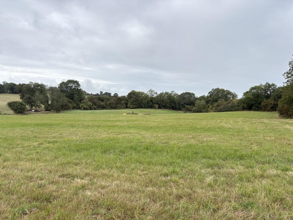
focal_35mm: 26
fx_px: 220
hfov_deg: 67.3
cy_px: 110
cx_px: 146
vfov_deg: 53.1
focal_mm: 5.96
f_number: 1.6
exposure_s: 1/873
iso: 64
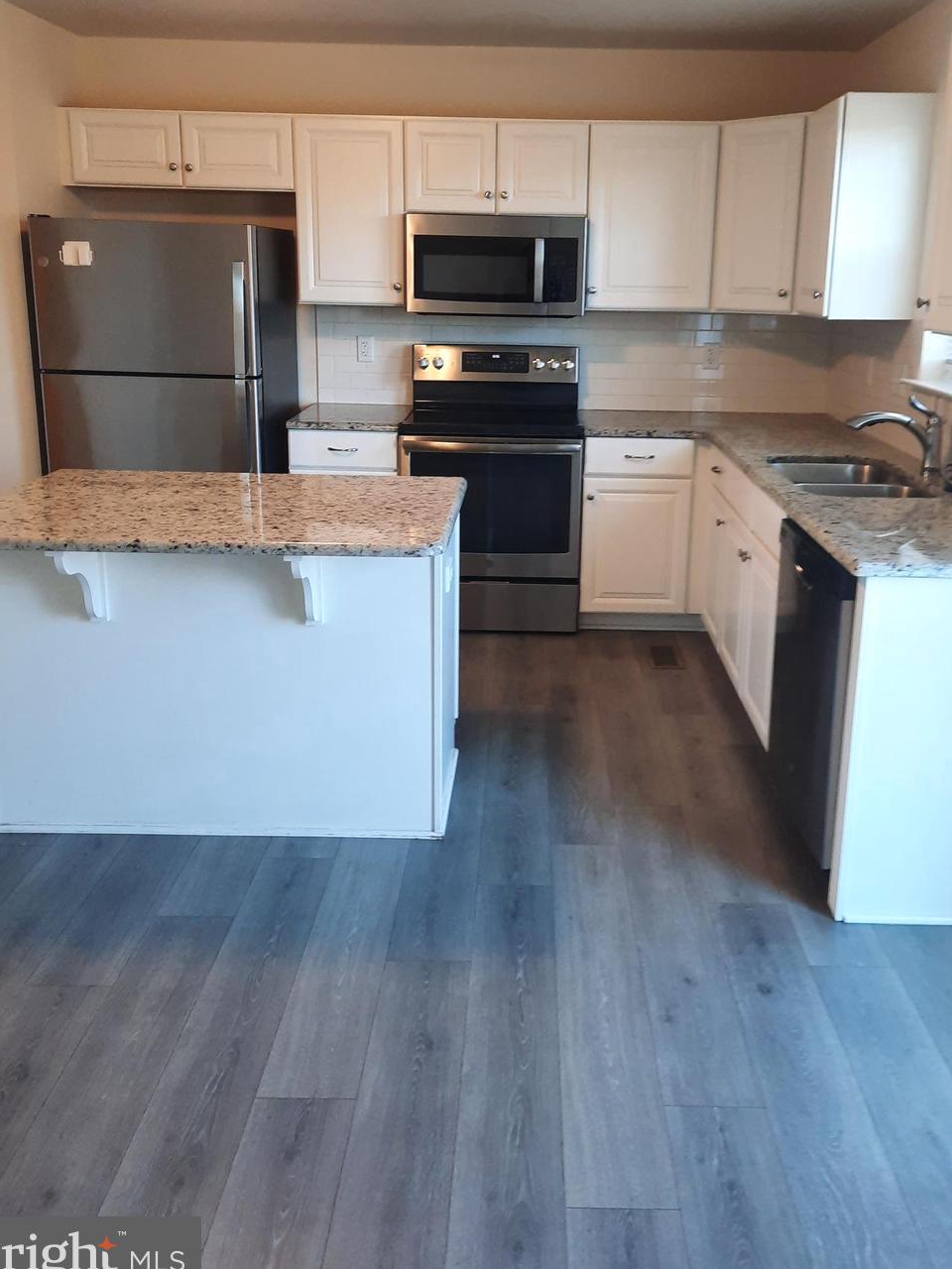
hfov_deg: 46.7
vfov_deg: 59.7
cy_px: 536
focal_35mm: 30
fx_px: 1100
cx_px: 525
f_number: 2
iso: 160
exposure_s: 1/60
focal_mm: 4.6
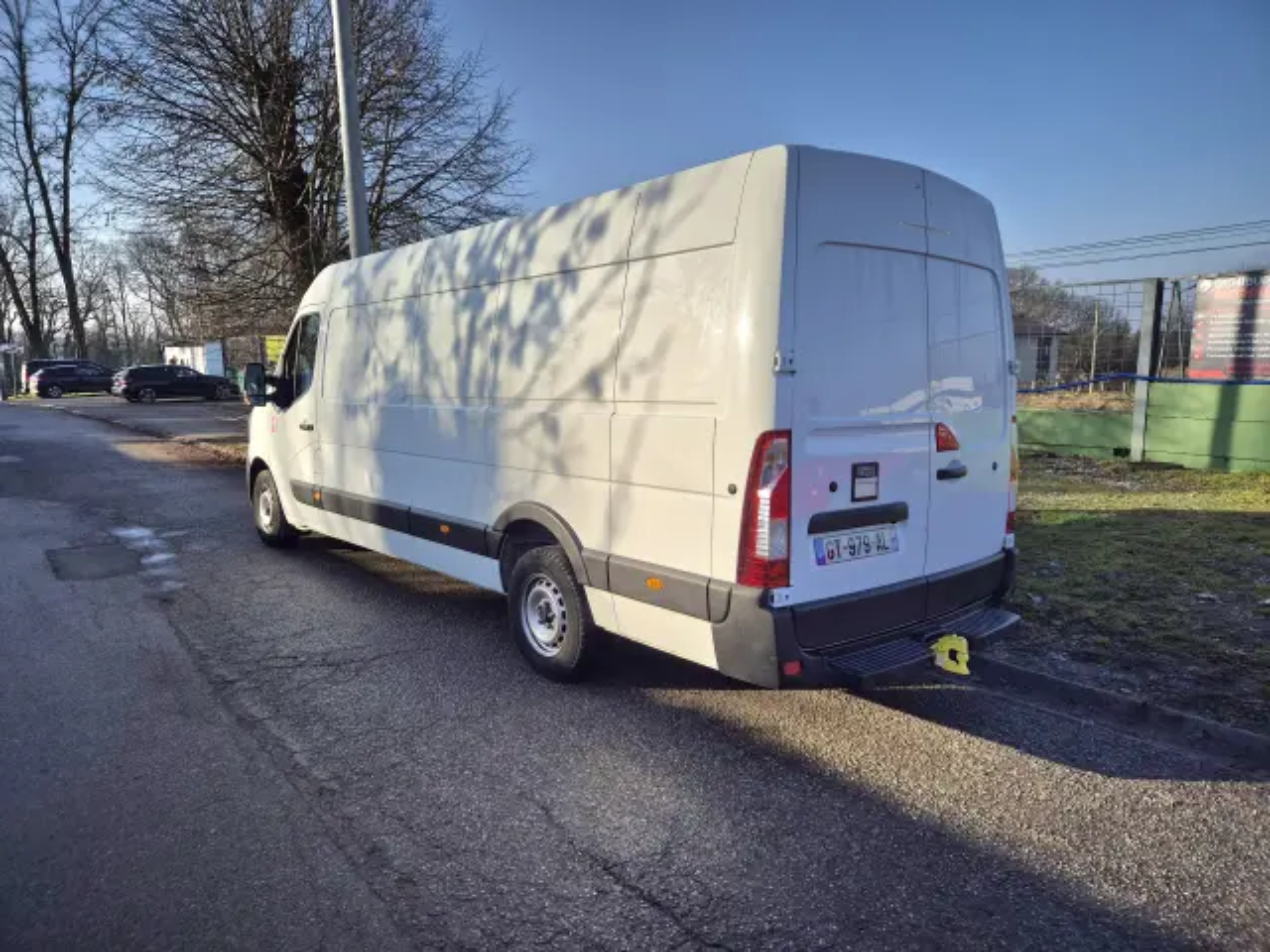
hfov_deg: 73.9
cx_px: 635
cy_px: 476
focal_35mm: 23
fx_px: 844
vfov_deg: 58.9
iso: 25
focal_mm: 5.4
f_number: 1.8
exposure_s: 1/2000
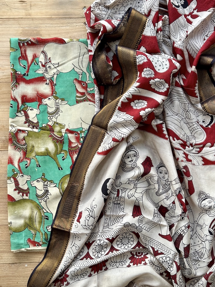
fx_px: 398
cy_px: 144
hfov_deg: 30.3
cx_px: 108
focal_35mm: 48
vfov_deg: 39.7
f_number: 1.78
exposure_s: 1/414
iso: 64
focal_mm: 6.76
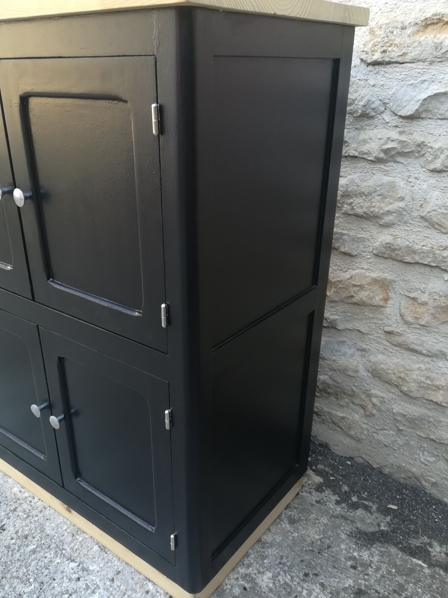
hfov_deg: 48.2
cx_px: 209
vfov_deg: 61.6
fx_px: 500
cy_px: 326
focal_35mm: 29
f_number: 2.2
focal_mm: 3.83
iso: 80
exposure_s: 1/50
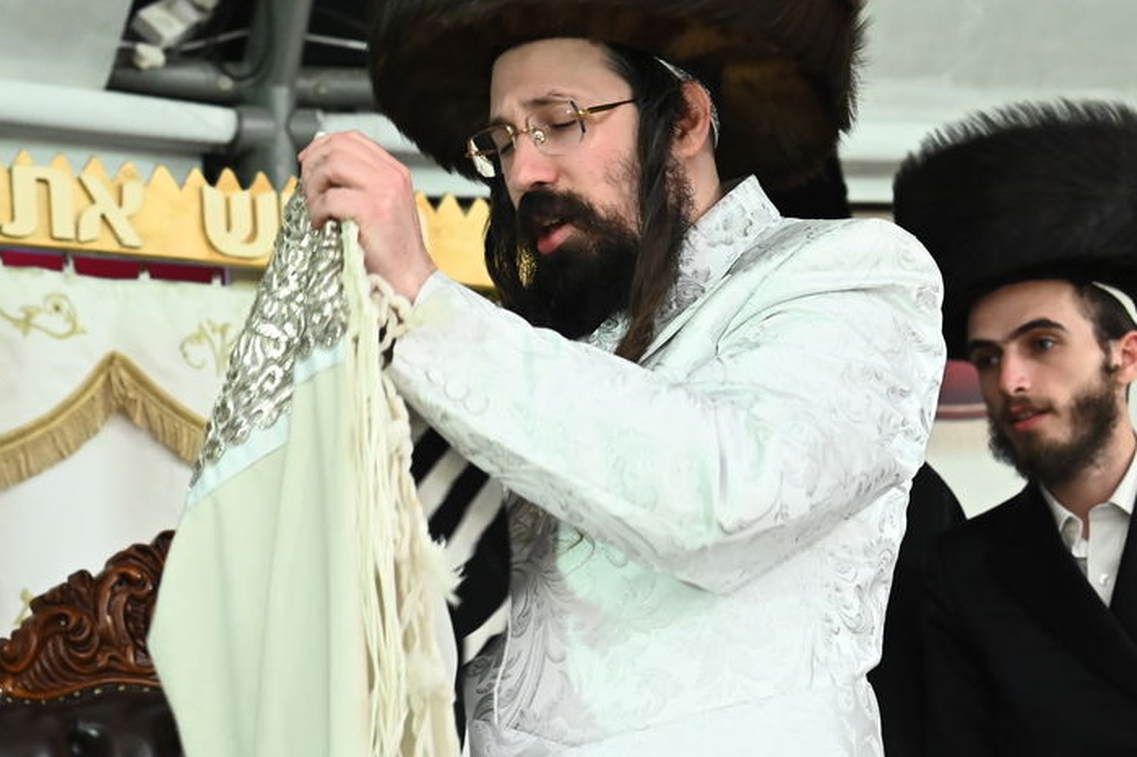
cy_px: 450
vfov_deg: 14.2
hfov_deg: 21.2
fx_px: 3030
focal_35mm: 96
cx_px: 429
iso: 3200
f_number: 4.5
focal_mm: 48
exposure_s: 1/100
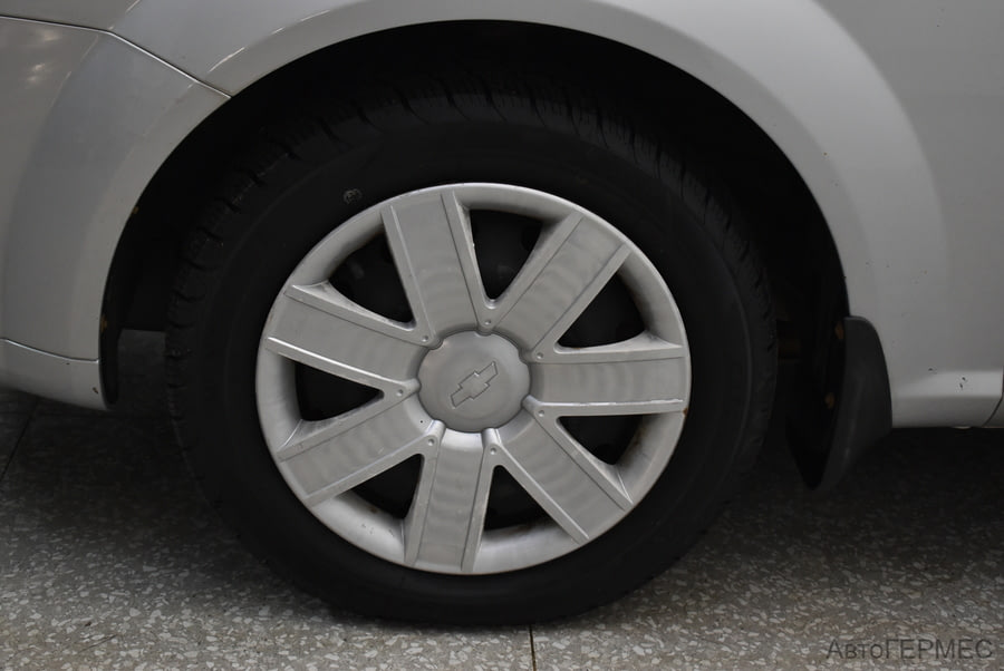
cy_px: 336
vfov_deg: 22.7
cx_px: 502
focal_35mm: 60
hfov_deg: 33.4
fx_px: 1675
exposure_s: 1/60
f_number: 4.8
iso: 1100
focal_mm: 40
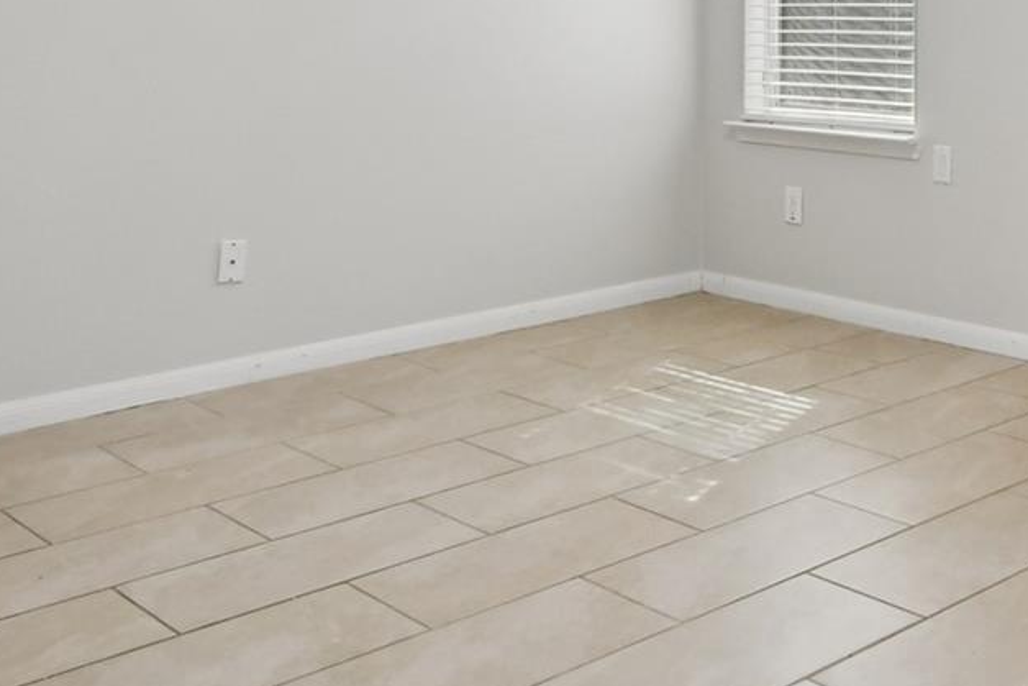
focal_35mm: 49
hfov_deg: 37.6
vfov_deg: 25.2
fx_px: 1399
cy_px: -99
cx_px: 933
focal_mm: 10
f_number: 8
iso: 400
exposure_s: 1/30
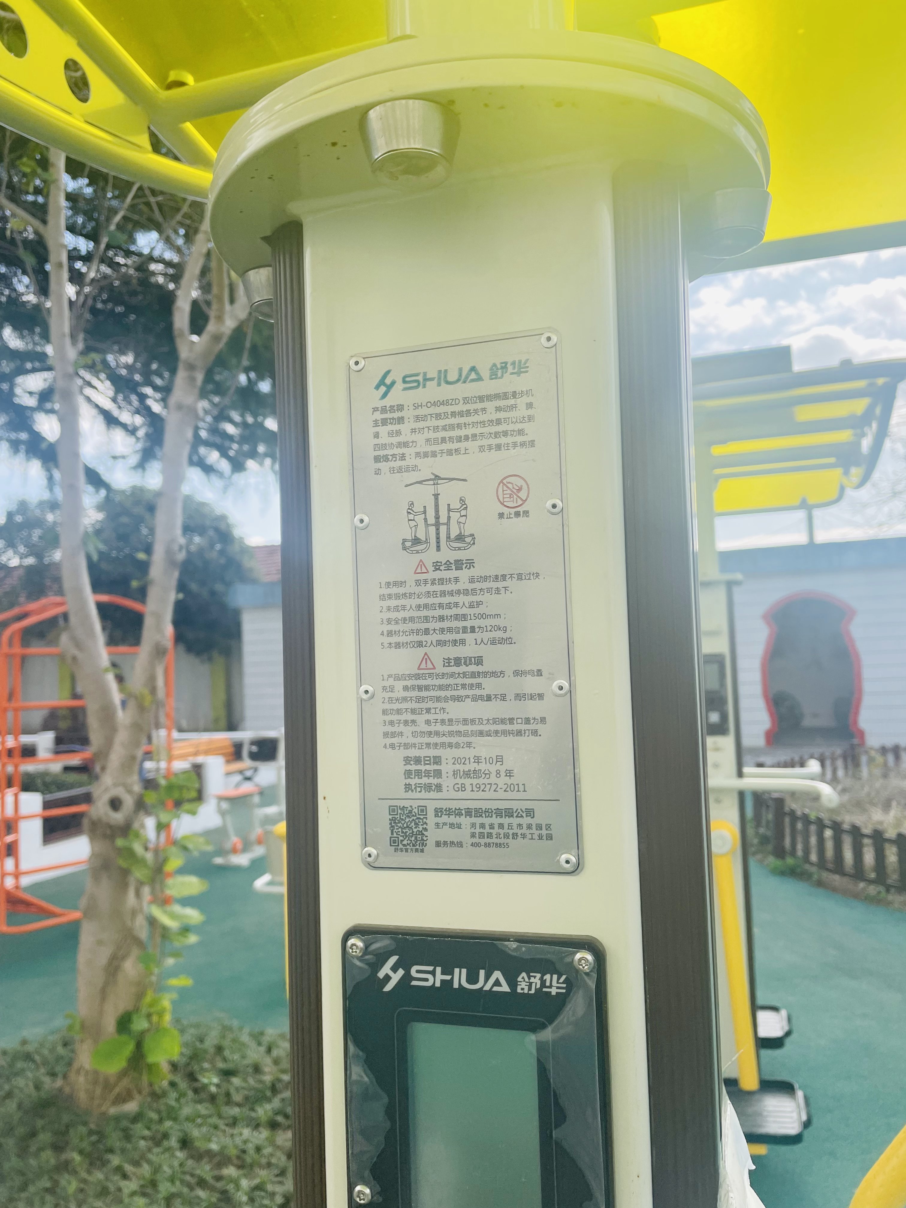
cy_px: 604
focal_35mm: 26
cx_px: 453
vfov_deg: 67.3
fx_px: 907
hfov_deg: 53.1
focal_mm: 4.2
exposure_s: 1/1350
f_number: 1.6
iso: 32
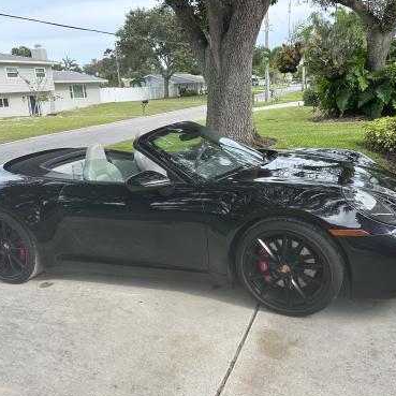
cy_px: 201
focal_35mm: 29
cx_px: 196
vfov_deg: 55.6
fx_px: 375
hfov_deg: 55.6
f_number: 1.78
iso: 80
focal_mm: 6.86
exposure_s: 1/903
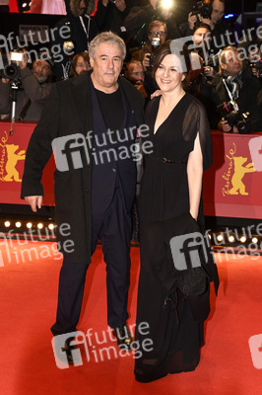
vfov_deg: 35.1
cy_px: 198
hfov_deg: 23.7
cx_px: 131
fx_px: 623
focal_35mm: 57
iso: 800
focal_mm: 38
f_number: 6.3
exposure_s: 1/200
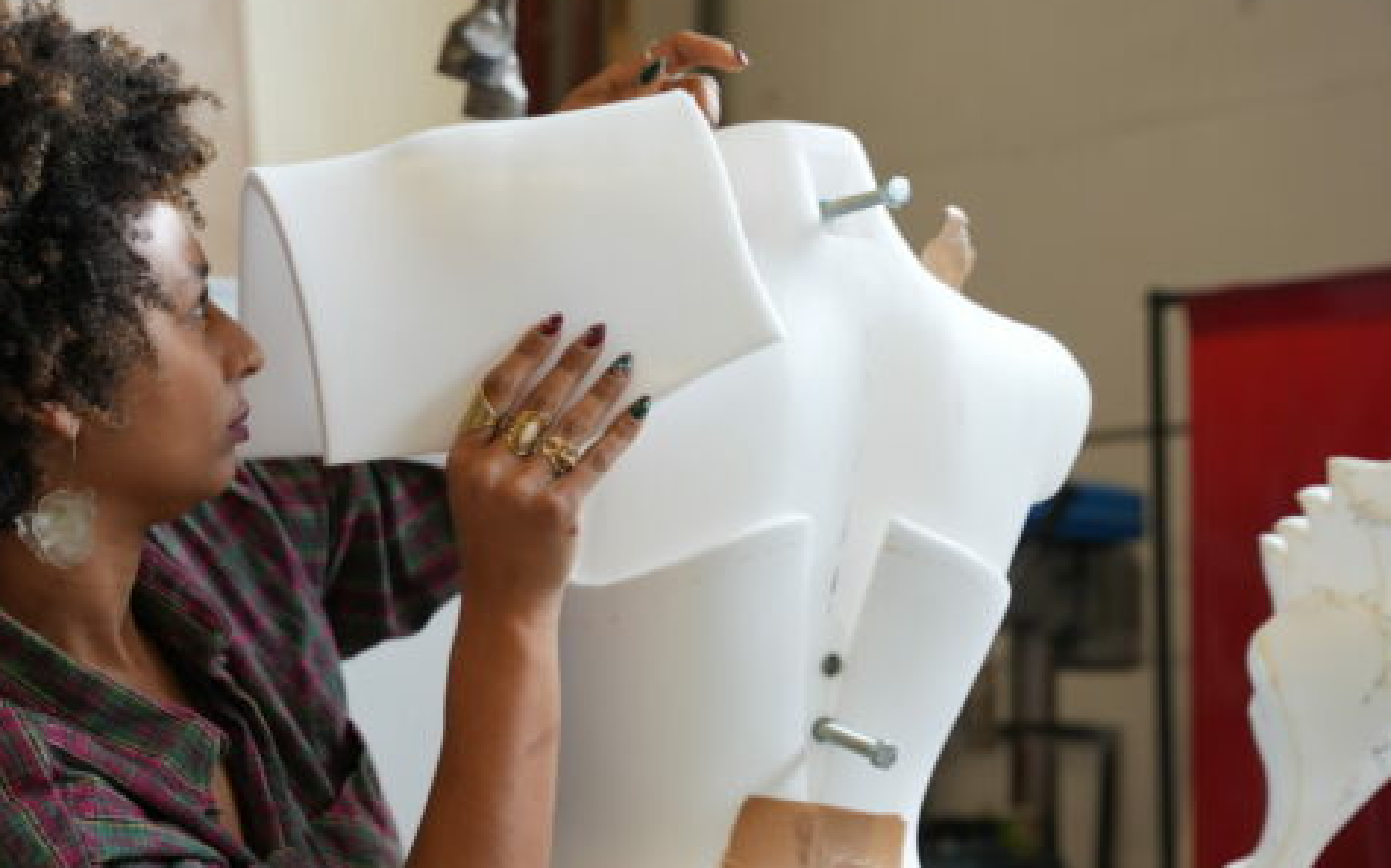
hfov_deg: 28.7
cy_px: 542
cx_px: 572
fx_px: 2715
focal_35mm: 72
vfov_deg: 18.1
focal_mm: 55.5
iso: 1250
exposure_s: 1/160
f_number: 4
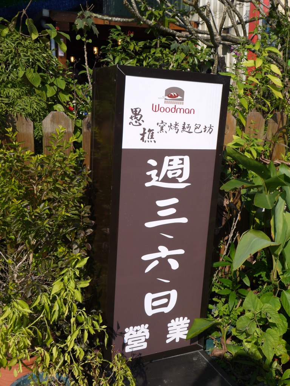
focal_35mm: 38
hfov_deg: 37.7
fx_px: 424
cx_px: 145
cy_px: 193
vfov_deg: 49.0
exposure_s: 1/400
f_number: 9
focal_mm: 19
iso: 160
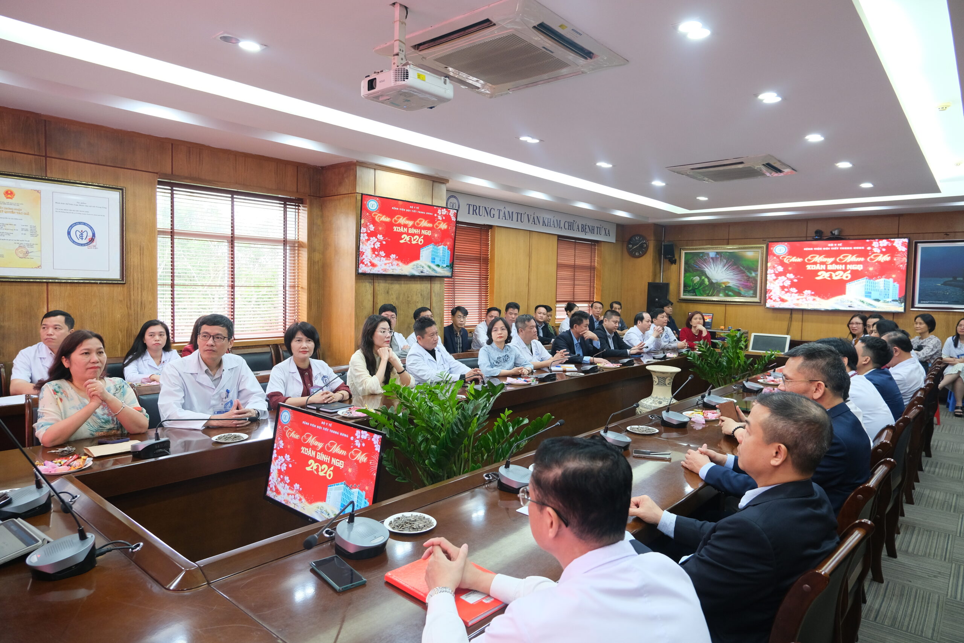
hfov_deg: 76.1
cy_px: 322
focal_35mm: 23
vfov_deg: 55.1
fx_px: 616
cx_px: 482
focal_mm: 15
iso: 800
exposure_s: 1/28
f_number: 3.5
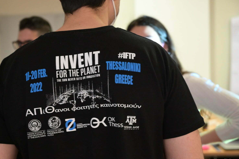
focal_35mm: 60
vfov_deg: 22.6
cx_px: 109
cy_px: 82
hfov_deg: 33.4
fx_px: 398
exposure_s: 1/125
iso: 6400
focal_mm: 55
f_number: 4
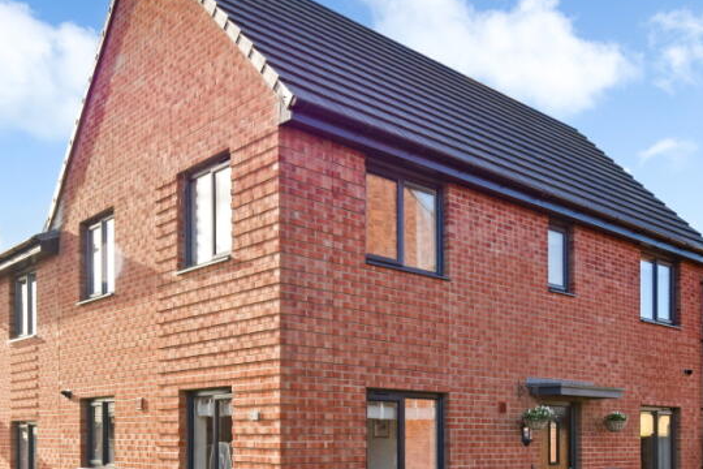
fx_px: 721
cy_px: 321
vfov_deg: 35.6
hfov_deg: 51.7
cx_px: 406
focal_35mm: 37
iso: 200
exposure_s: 1/250
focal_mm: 13
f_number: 7.1
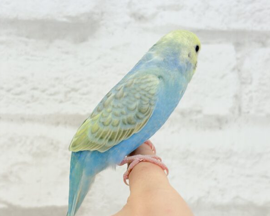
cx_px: 127
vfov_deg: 27.6
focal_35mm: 55
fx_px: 439
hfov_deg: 34.2
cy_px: 107
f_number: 1.6
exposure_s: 1/50
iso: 32
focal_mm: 5.96
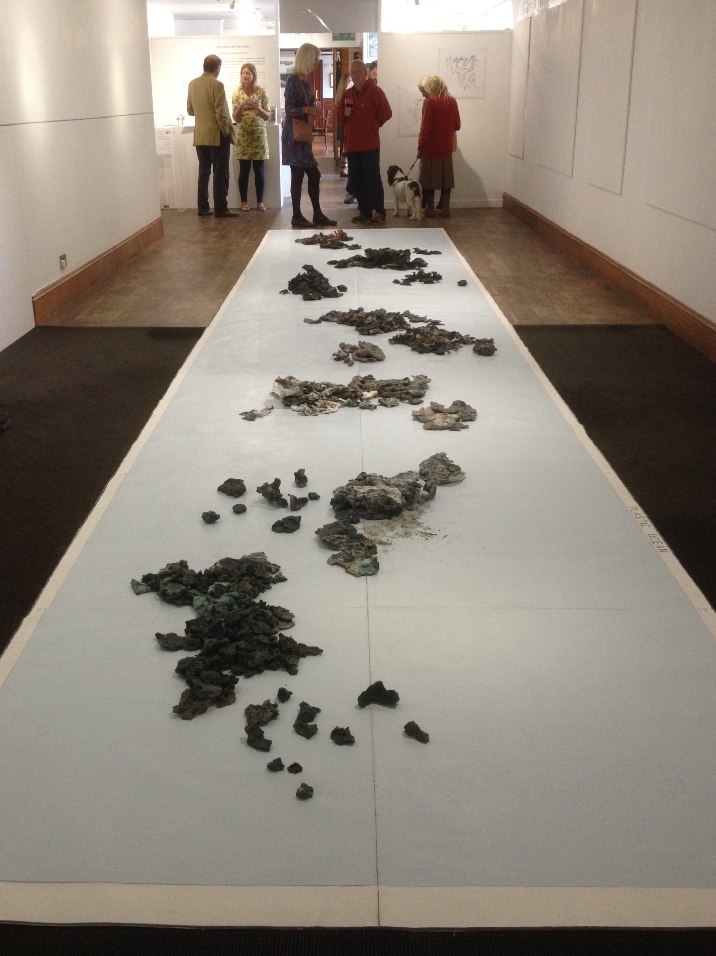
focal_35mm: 35
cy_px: 478
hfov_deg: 40.7
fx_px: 966
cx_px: 358
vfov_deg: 52.6
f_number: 2.4
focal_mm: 4.28
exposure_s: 1/20
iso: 160
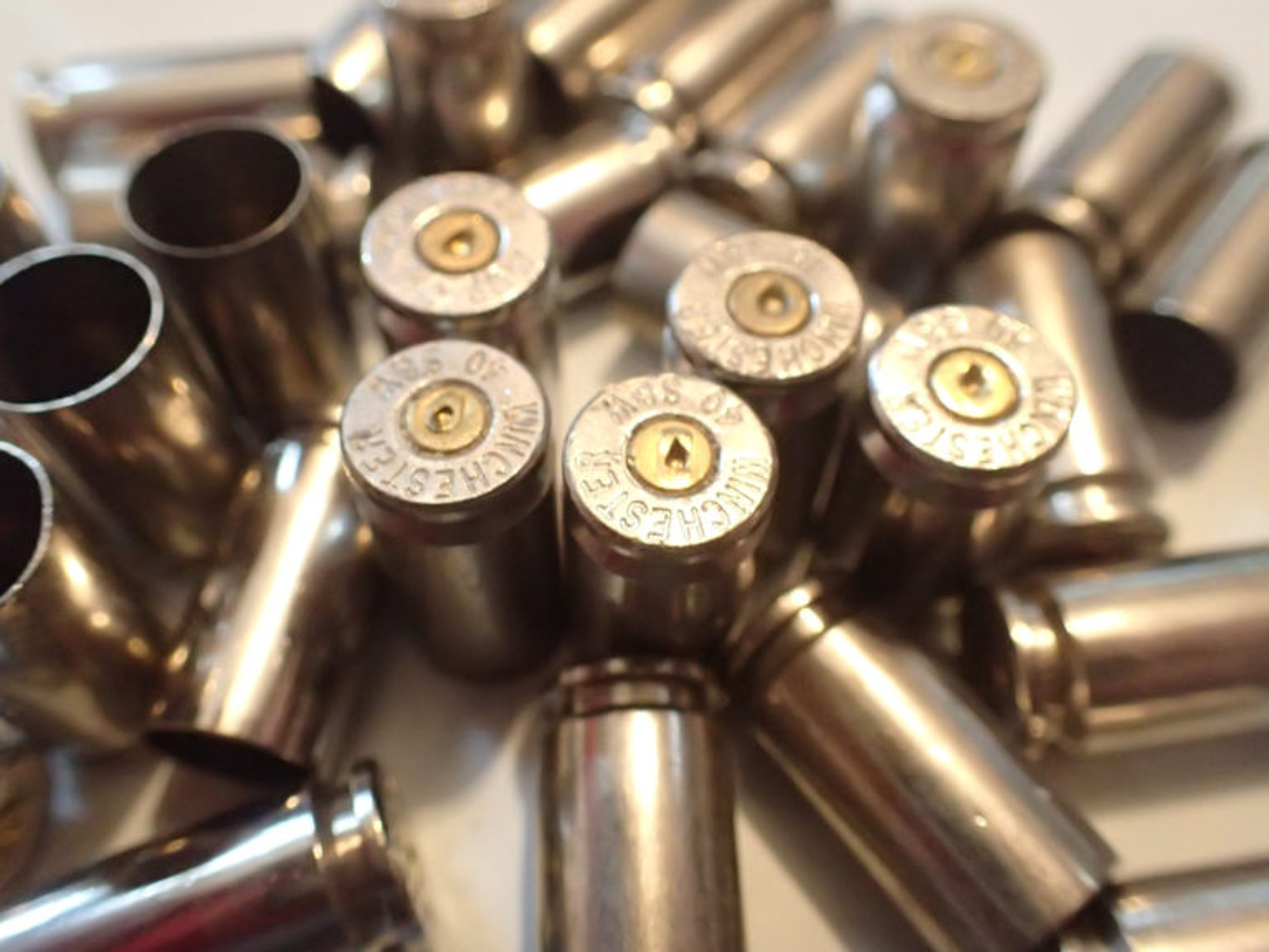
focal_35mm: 30
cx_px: 634
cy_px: 476
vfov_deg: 46.8
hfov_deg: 60.0
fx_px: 1100
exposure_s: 1/30
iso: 1600
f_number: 2.3
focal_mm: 5.5
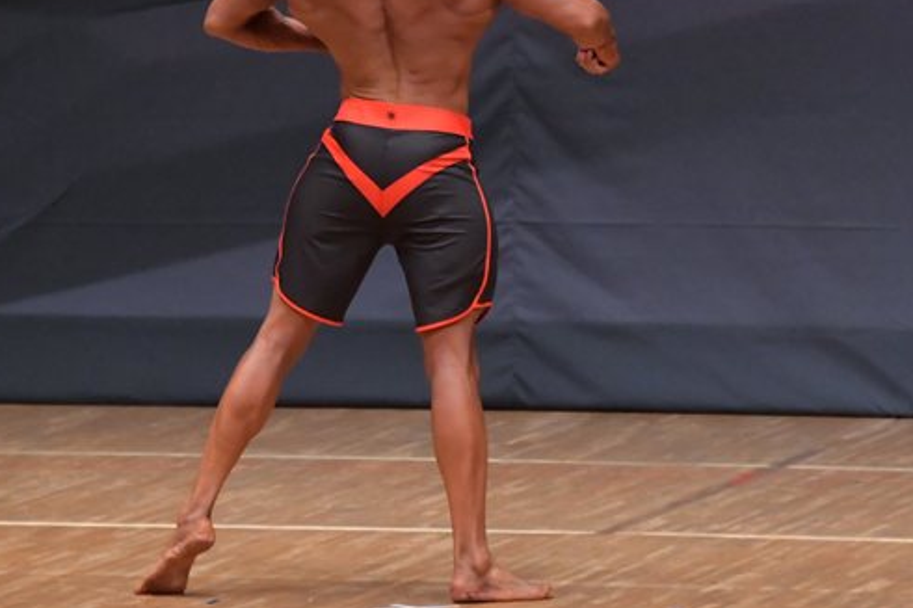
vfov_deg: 3.1
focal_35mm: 450
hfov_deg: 4.6
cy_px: 192
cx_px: 371
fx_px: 11408
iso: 6400
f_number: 5.6
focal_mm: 190
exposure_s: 1/400
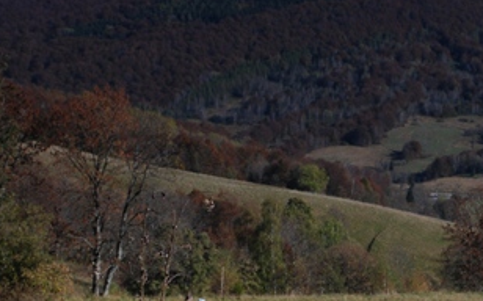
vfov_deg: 10.6
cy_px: 213
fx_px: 1622
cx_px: 475
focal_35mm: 123
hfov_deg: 16.6
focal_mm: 31
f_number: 8
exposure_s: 1/320
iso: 200
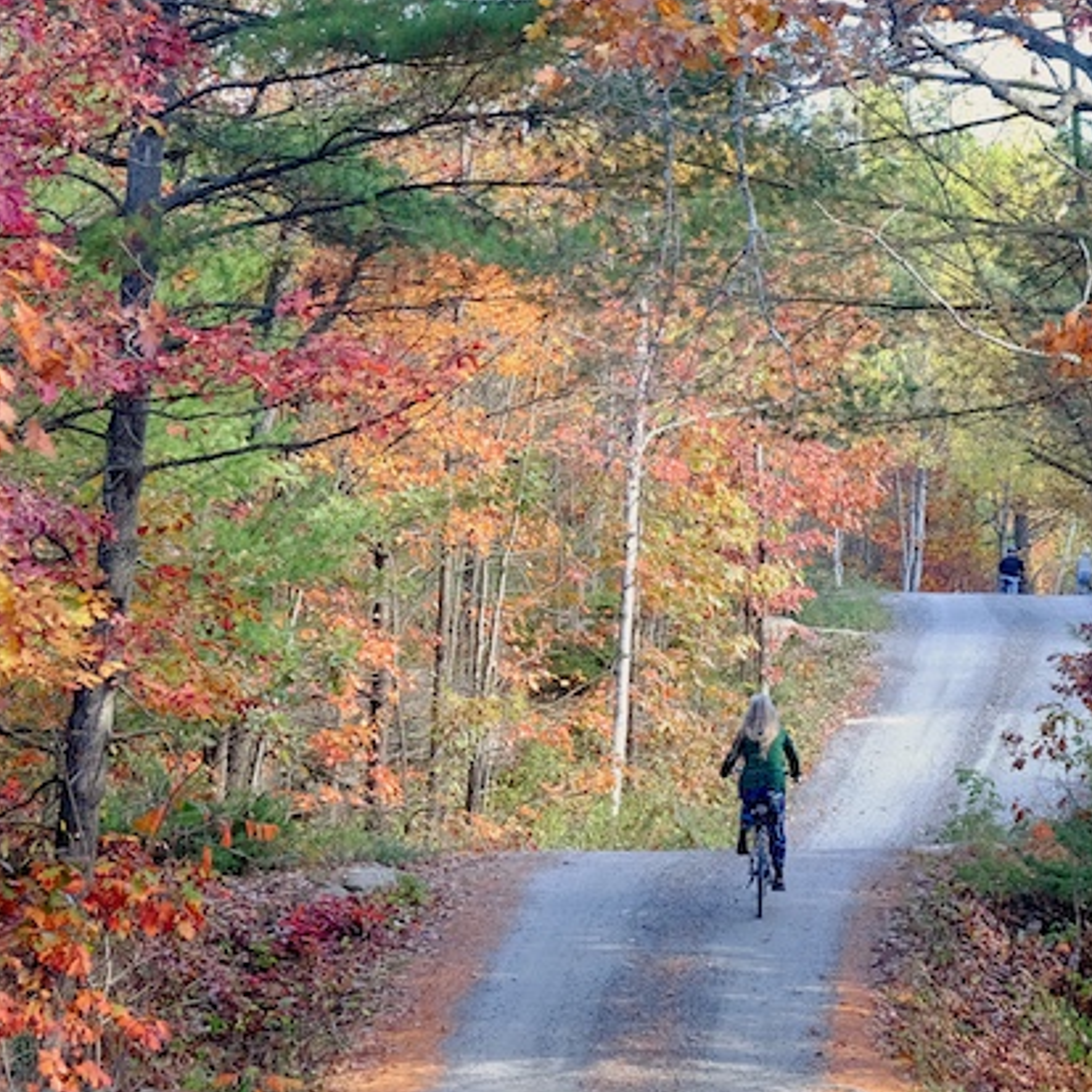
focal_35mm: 171
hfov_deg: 10.2
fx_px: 6103
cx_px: 637
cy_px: 554
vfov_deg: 10.2
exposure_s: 1/125
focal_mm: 55
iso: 500
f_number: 4.5
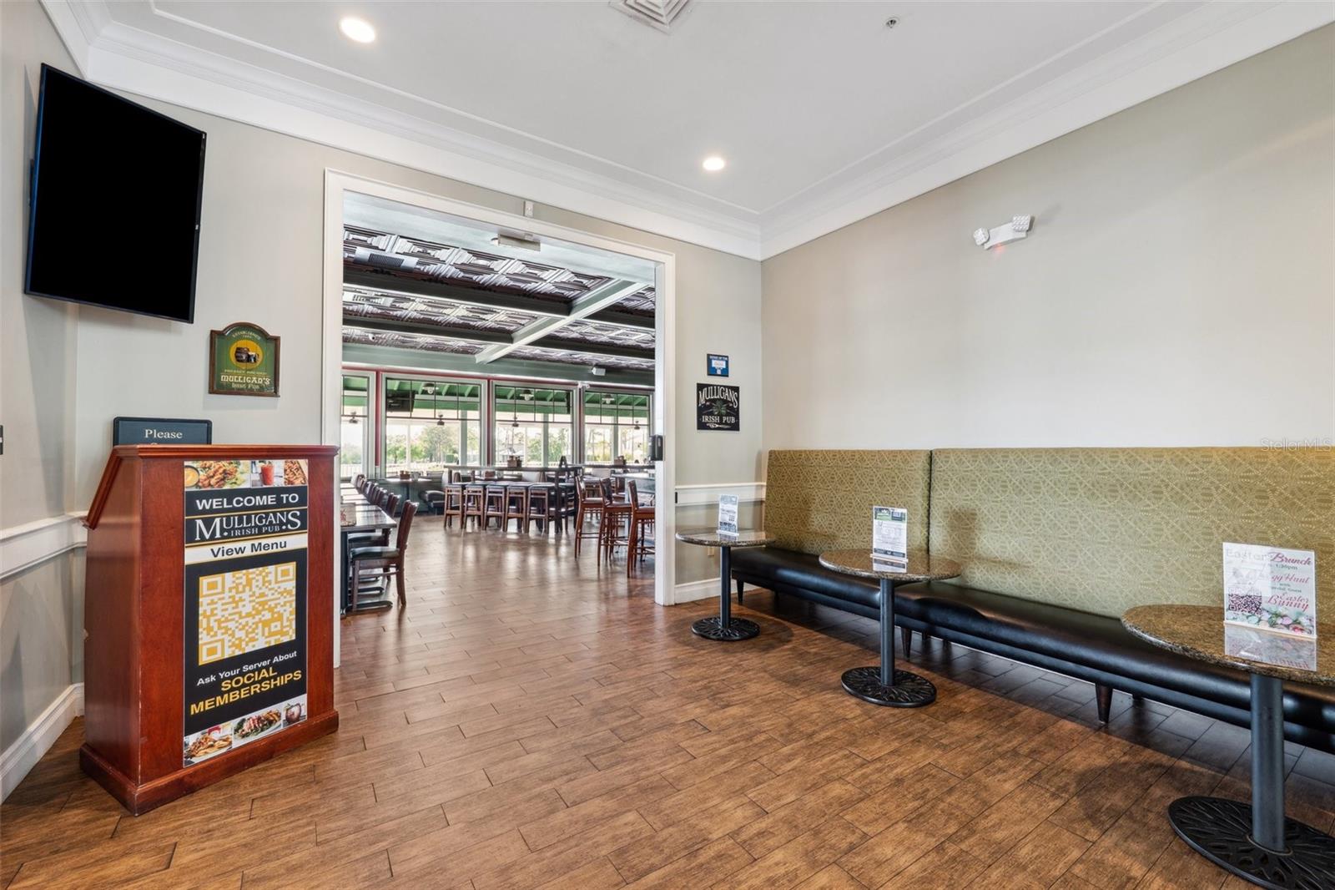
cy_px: 445
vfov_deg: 81.2
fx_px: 519
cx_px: 668
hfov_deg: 104.3
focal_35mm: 14
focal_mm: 14
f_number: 8
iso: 400
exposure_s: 1/5
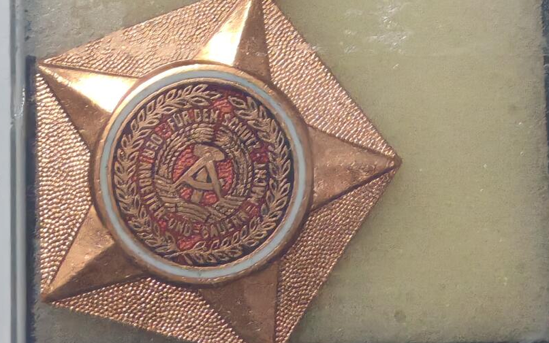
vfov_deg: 8.0
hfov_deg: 13.0
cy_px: -183
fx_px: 2409
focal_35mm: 161
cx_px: 287
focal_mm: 5.52
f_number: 1.95
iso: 640
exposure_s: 1/33
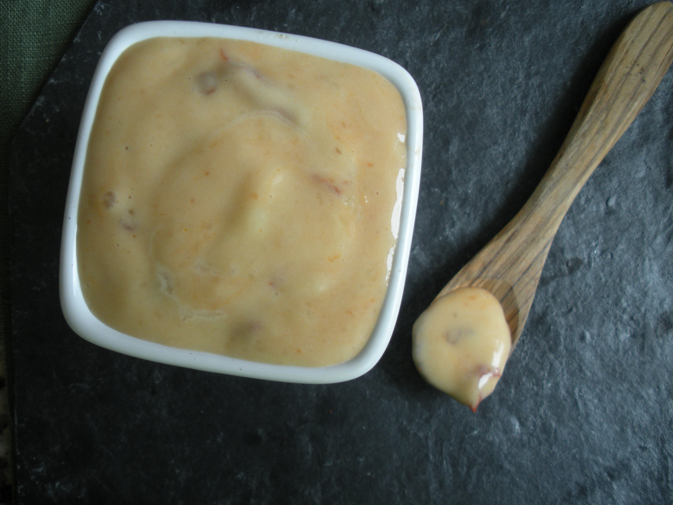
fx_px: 700
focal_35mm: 36
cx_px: 336
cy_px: 252
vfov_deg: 39.7
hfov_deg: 51.4
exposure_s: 1/59.7
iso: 117
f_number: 3.5
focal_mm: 6.3
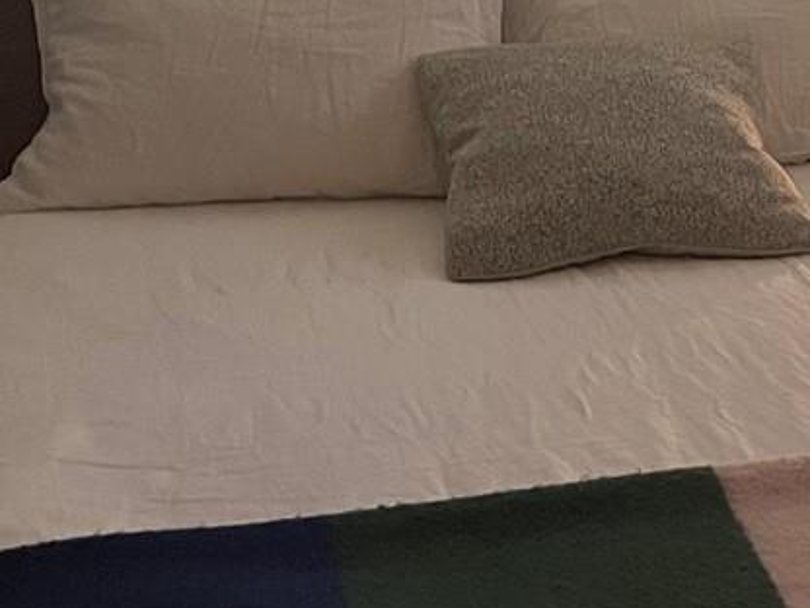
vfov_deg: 14.3
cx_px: 966
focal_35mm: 100
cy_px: -129
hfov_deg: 18.6
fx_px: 2340
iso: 320
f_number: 1.6
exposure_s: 1/60
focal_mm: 5.1
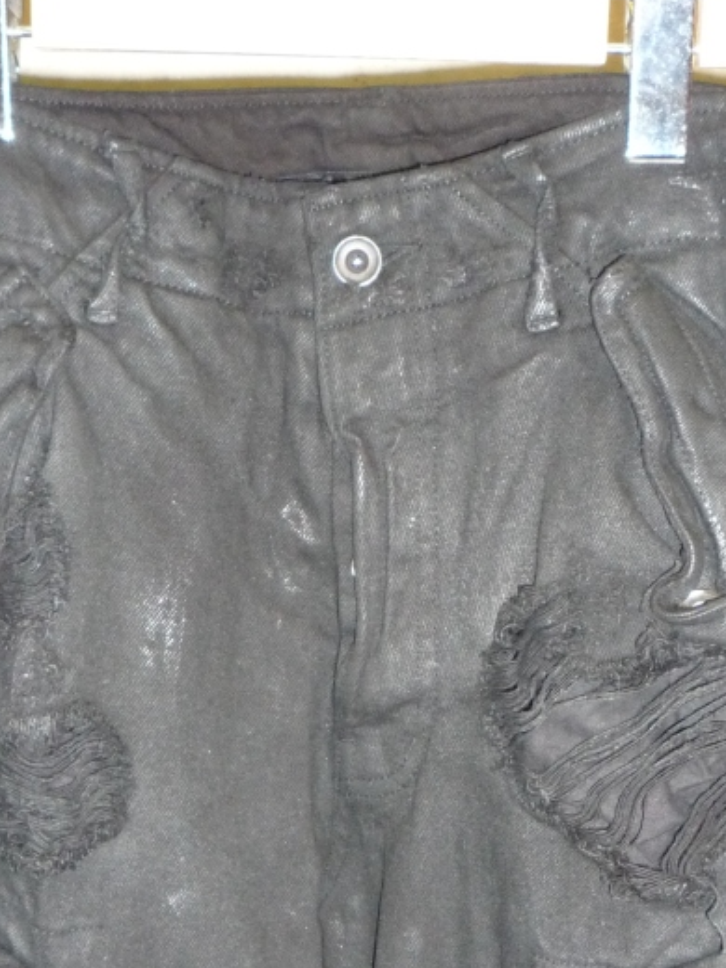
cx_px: 357
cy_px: 836
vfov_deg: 28.9
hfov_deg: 22.6
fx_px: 1818
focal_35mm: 65
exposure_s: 1/30
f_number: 3.5
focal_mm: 5.8
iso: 320
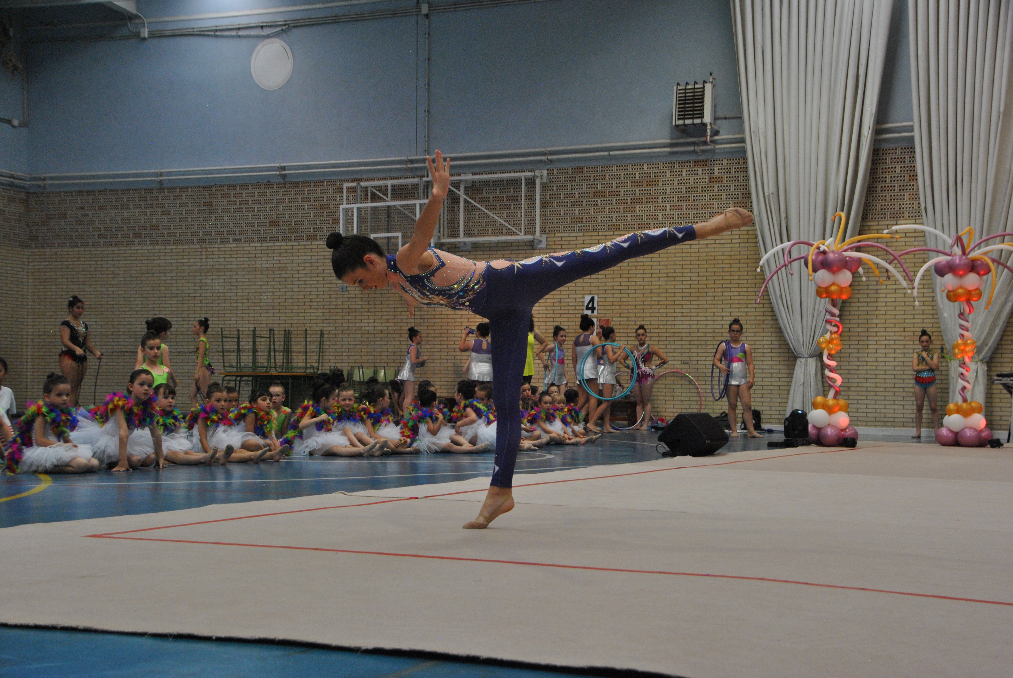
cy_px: 339
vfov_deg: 23.8
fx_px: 1606
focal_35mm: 57
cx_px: 506
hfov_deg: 35.0
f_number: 6.3
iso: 800
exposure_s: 1/160
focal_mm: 38
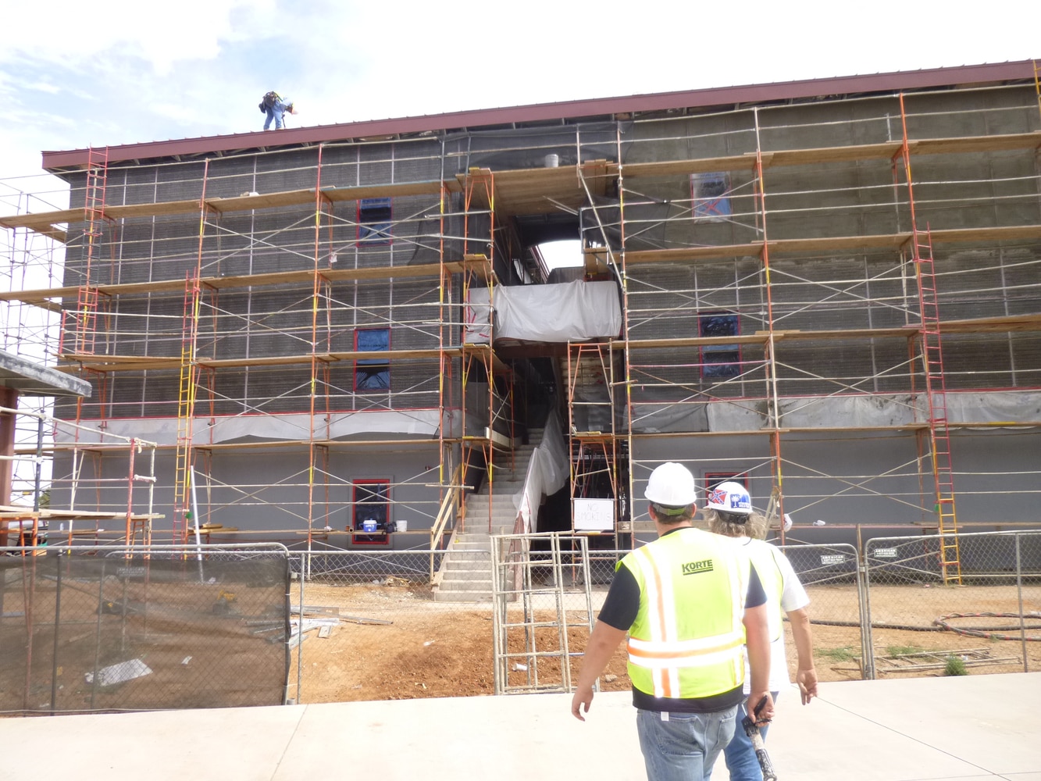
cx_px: 520
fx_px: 752
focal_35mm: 25
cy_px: 390
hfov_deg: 69.4
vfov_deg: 54.9
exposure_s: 1/400
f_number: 3.1
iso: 100
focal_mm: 4.5
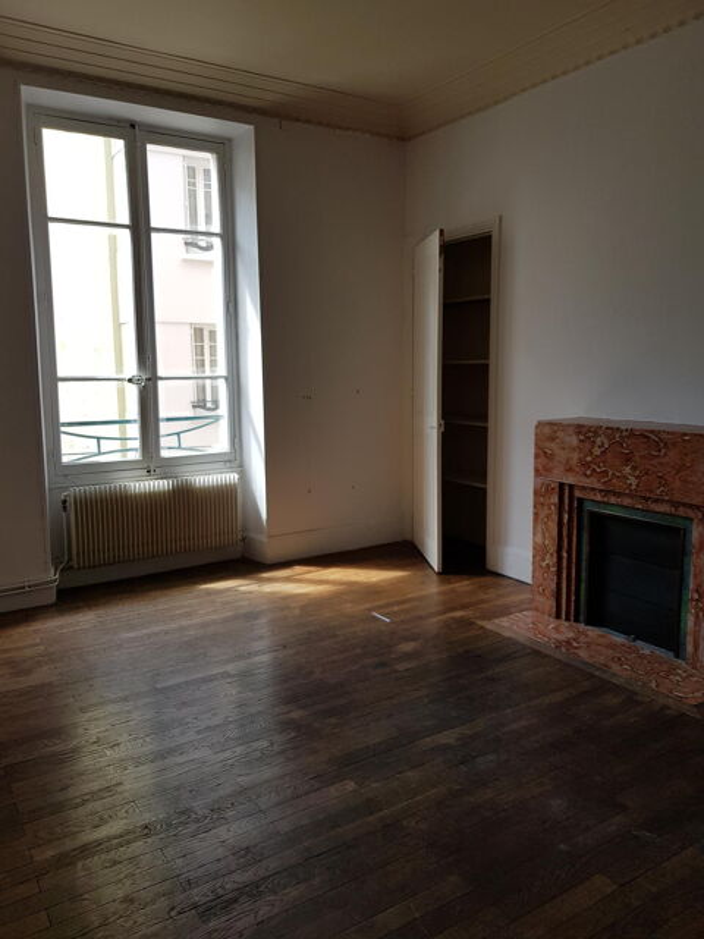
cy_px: 470
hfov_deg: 53.1
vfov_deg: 67.3
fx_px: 705
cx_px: 352
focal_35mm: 26
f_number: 1.7
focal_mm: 4.2
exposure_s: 1/218
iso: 40
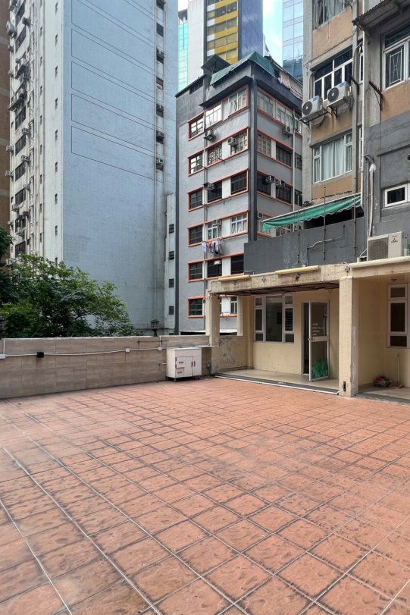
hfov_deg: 60.0
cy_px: 324
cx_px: 284
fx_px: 341
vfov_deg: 83.9
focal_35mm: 20
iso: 32
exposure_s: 1/100
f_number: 1.8
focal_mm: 1.57
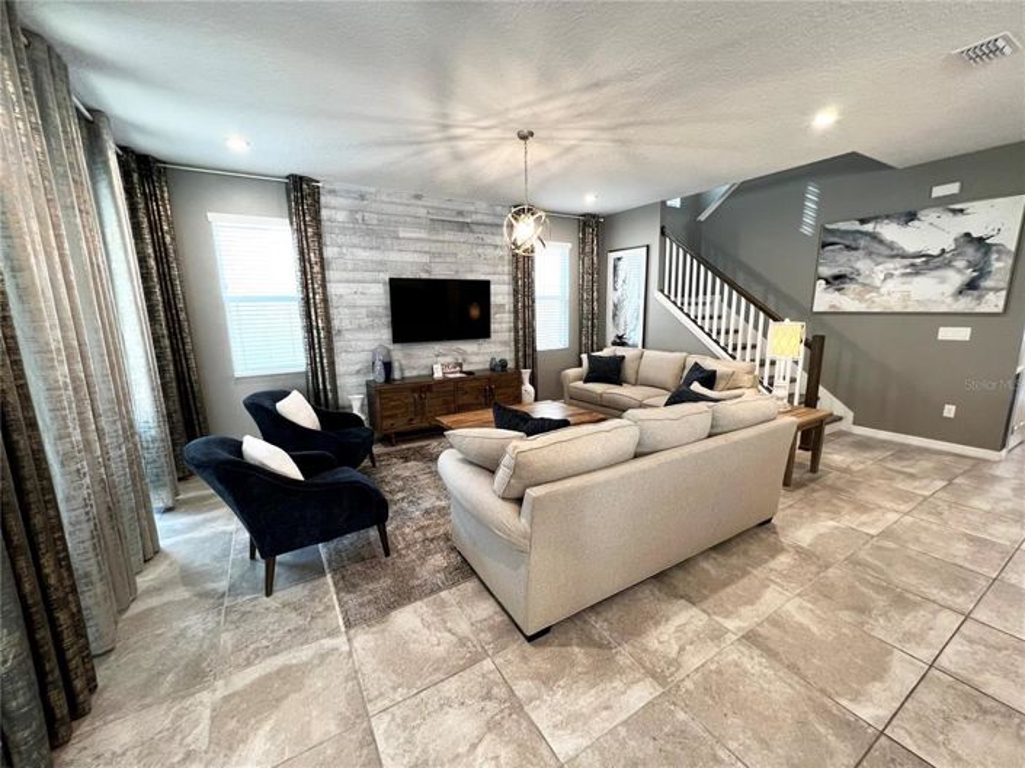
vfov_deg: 89.9
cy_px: 384
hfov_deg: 106.2
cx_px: 512
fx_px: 385
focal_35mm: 13
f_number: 1.8
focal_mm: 1.57
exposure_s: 1/60
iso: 160
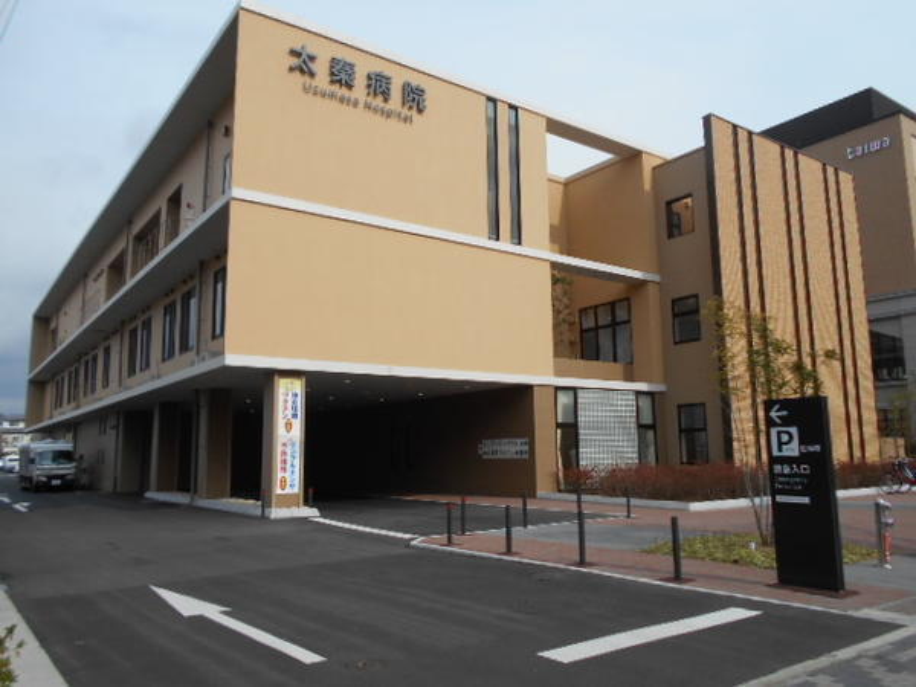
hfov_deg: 67.3
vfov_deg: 53.1
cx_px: 458
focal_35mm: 26
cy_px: 344
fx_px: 688
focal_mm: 4.6
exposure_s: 1/1000
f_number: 3.2
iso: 80
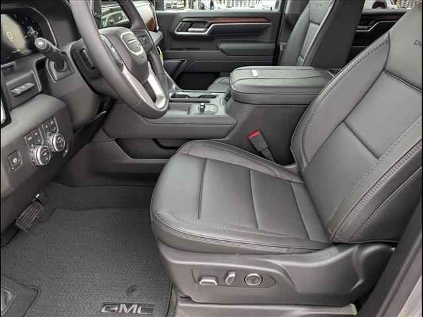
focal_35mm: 24
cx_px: 212
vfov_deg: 56.8
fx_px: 293
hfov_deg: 71.6
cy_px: 158
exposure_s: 1/526
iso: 270
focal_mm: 6.9
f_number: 1.68
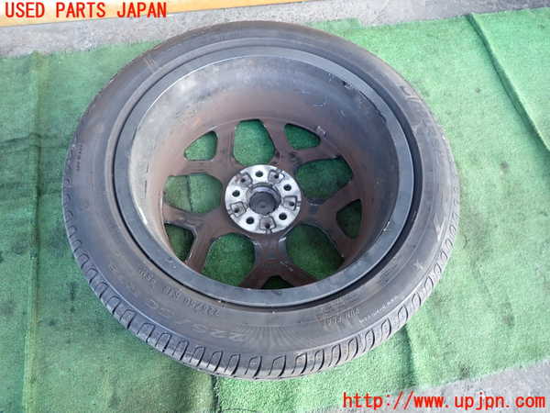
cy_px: 206
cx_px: 275
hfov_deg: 69.4
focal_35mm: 25
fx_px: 397
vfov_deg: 54.9
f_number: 2
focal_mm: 4.5
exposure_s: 1/100
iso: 200
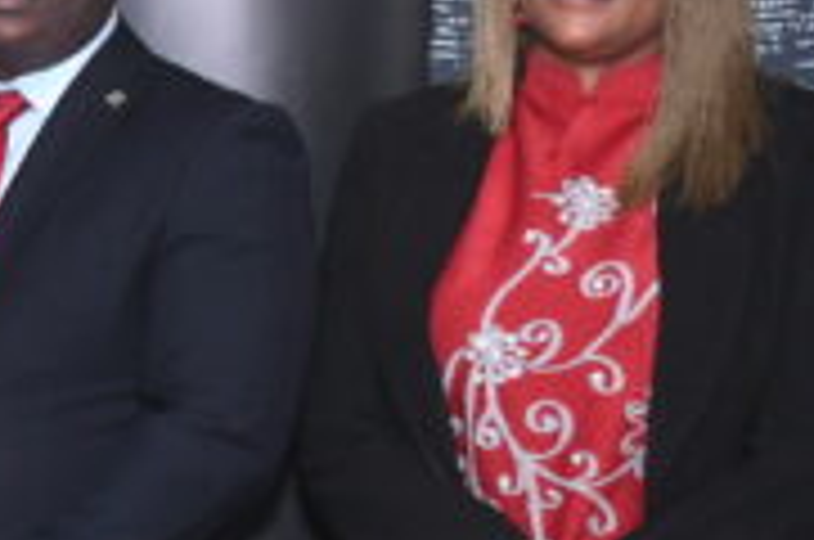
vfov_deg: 8.4
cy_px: 171
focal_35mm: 162
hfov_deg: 11.6
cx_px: -738
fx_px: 3656
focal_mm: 26
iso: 2500
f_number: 5.6
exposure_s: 1/200
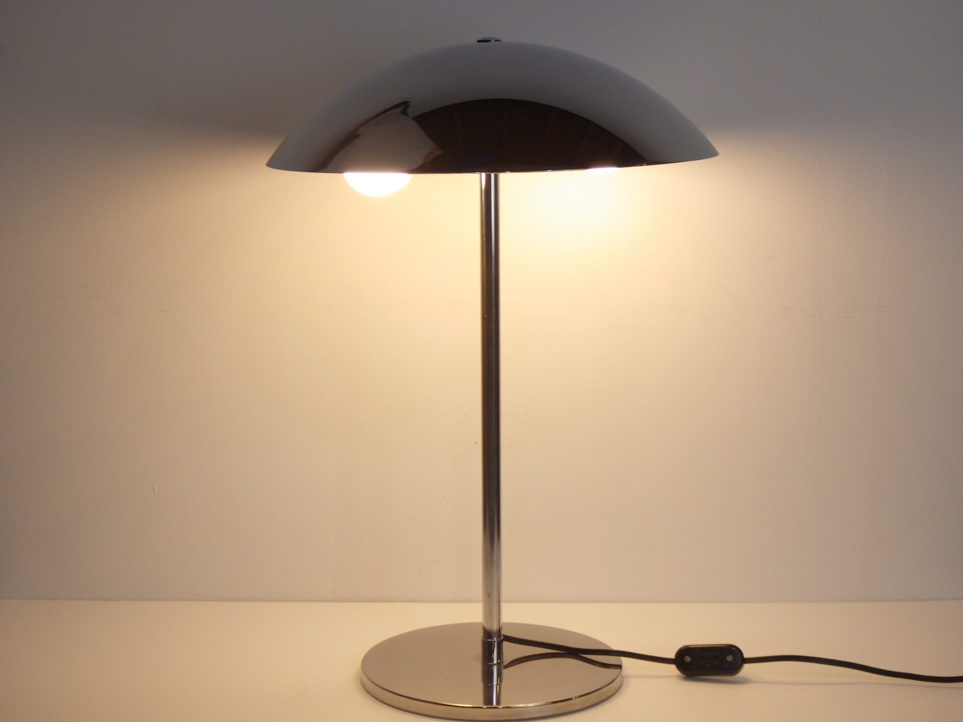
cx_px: 482
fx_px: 1752
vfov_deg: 23.3
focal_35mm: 63
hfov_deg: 30.7
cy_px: 365
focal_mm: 11.1
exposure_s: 1/60
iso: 125
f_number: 4.6
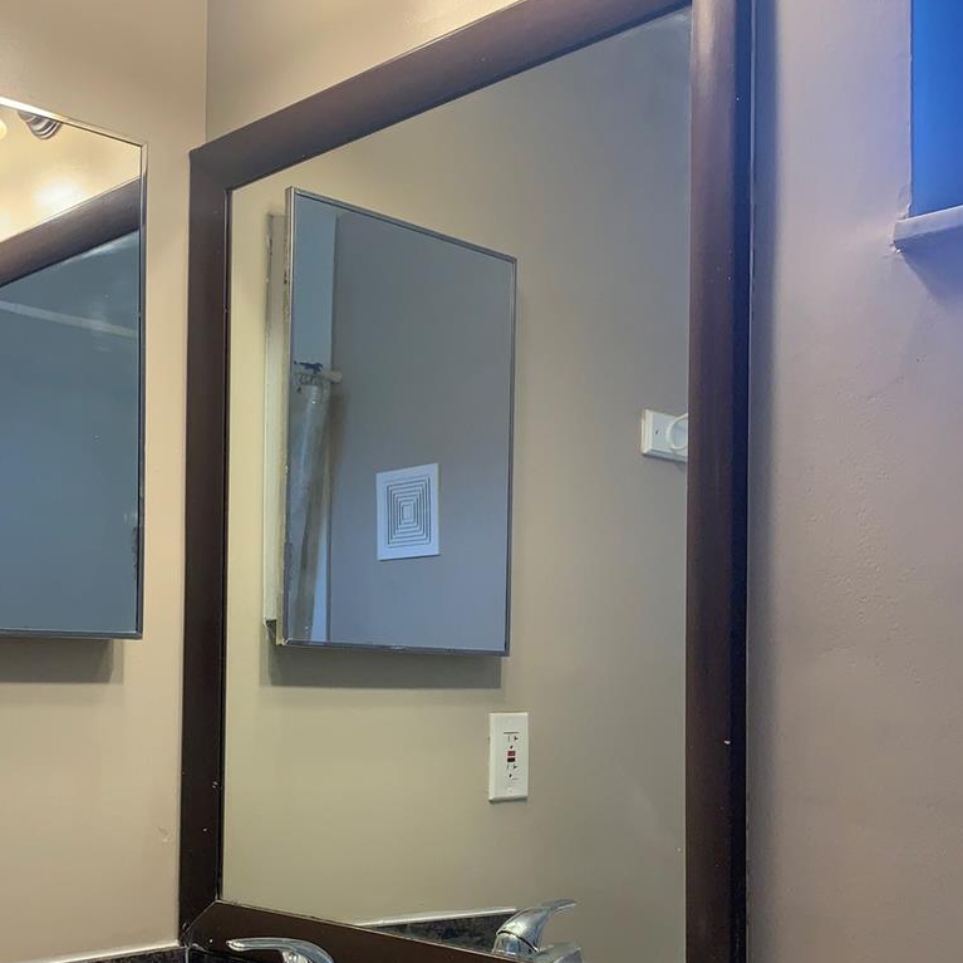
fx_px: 1448
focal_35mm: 46
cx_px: 333
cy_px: 665
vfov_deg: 36.3
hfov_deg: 36.5
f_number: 1.8
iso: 64
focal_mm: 4.25
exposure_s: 1/120
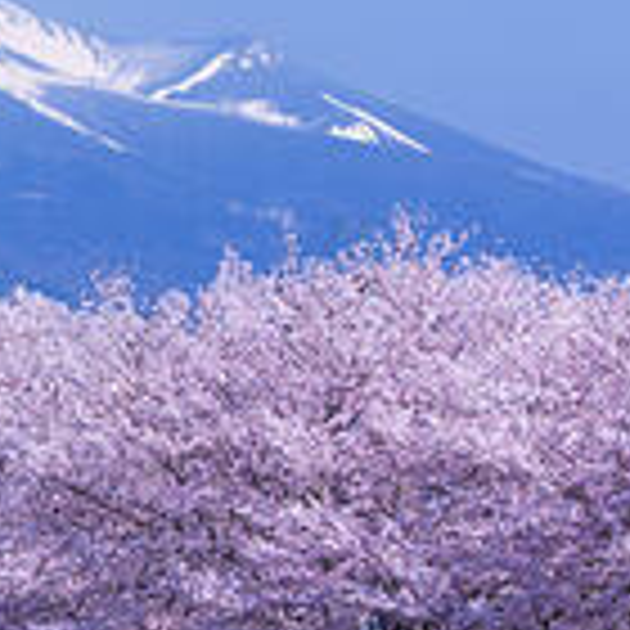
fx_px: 7124
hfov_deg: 5.0
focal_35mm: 346
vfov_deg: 5.1
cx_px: -272
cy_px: 378
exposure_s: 1/40
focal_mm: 95
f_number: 11
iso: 100
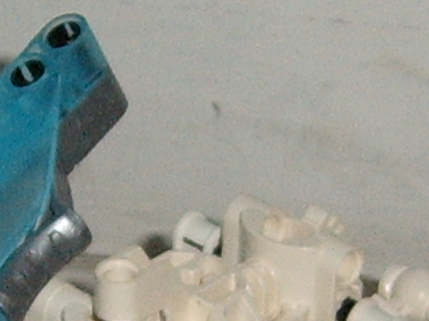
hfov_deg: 8.9
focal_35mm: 222
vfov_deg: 6.6
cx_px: 131
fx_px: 2750
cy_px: 394
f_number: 2.9
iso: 141
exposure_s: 1/30
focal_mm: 6.2
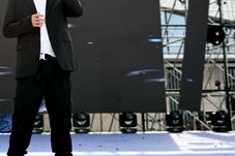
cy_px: -3
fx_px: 535
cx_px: 11
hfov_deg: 23.9
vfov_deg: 16.3
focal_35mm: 82
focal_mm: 31
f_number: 2.8
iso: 160
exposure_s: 1/1250
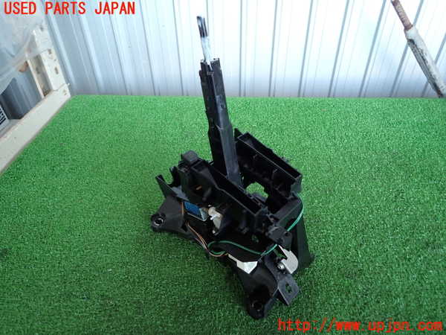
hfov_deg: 69.4
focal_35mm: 25
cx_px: 223
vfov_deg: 54.9
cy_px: 168
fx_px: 322
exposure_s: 1/50
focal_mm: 4.5
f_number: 2
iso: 200
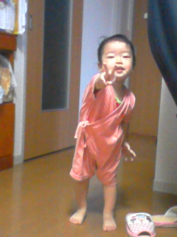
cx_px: 123
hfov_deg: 33.9
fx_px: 287
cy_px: 124
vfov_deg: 44.8
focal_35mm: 42
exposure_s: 1/6.85
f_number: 2.8
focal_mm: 1.5
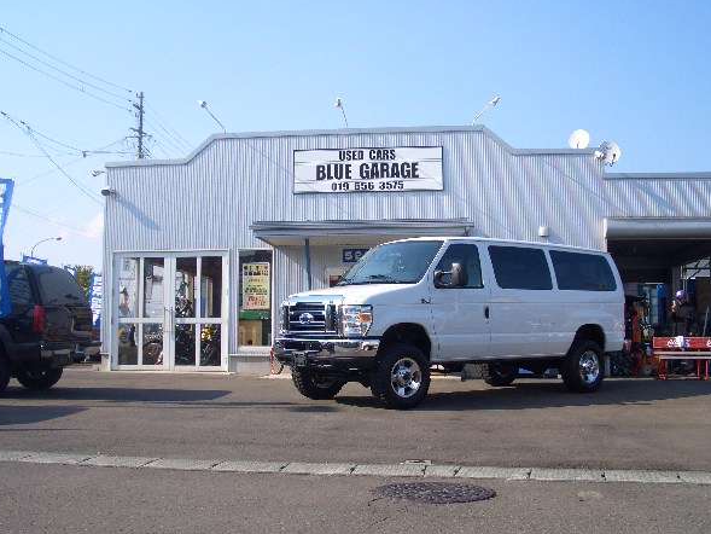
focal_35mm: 38
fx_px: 781
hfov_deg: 49.0
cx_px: 367
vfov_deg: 37.7
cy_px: 265
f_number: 4.3
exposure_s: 1/320
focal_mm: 5.8
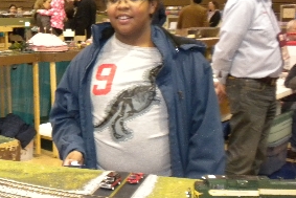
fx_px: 559
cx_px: 46
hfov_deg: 28.8
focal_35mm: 68
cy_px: 101
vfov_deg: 20.0
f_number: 3.5
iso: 400
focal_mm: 6.6
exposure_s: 1/30
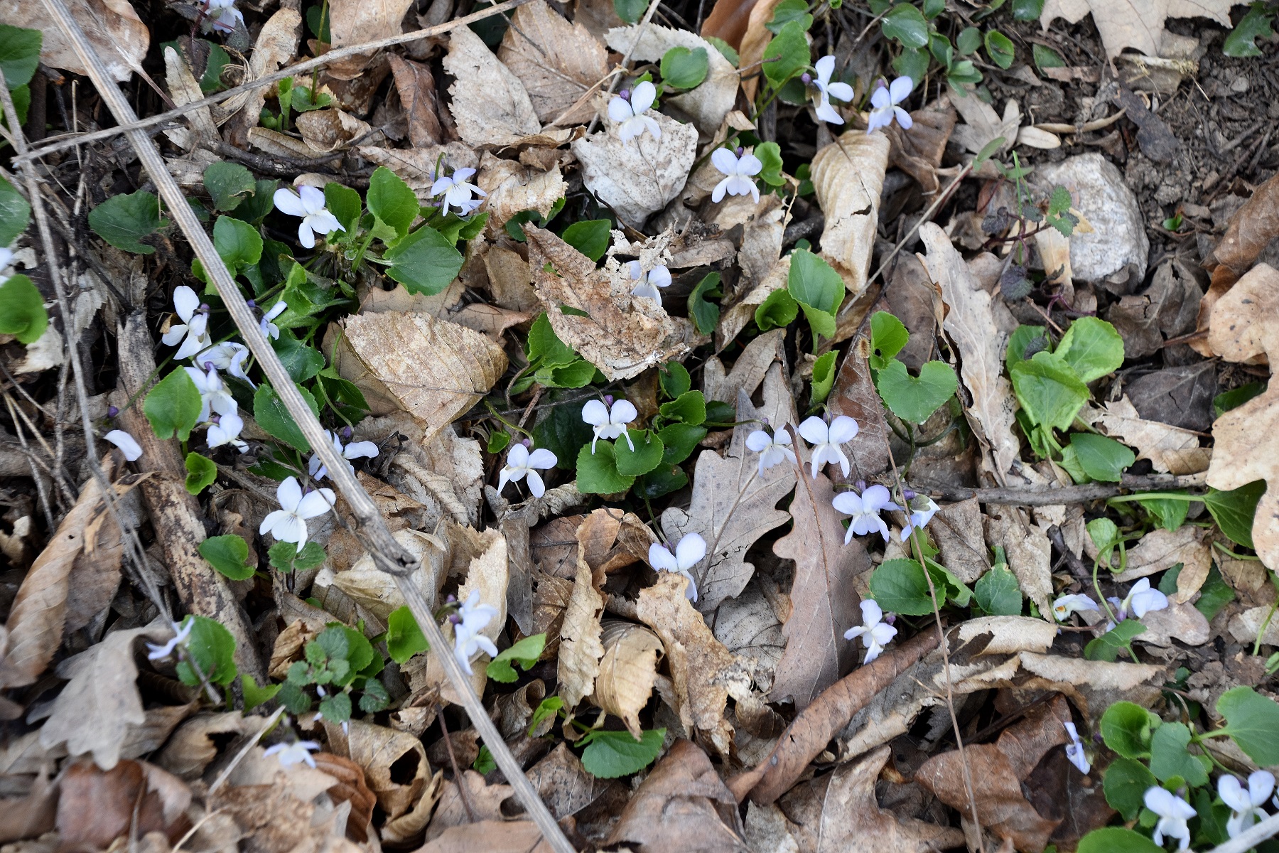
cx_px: 640
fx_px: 4796
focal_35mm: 135
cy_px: 426
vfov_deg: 10.2
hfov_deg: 15.2
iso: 400
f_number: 5.6
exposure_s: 1/125
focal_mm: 90
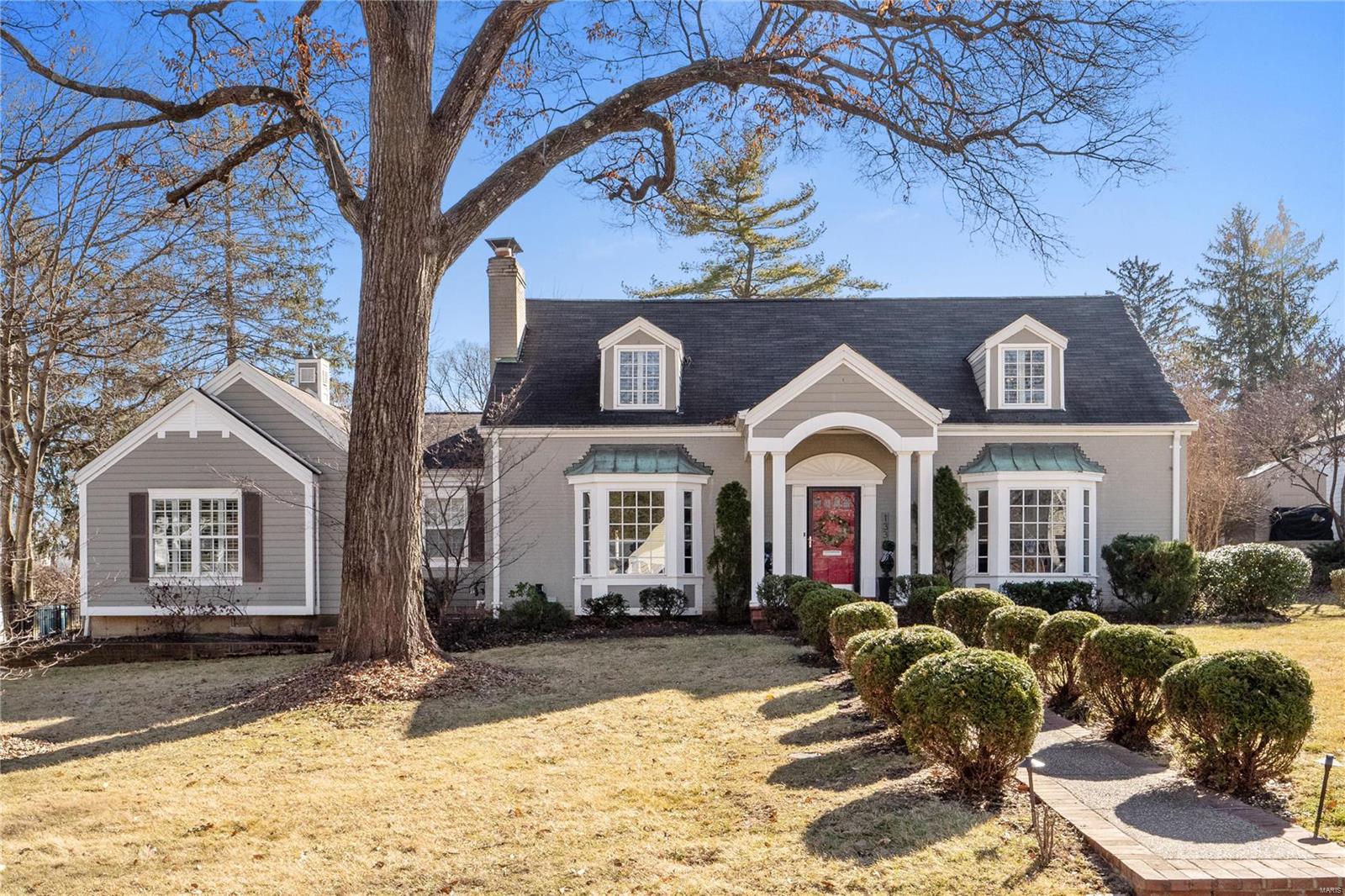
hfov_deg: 55.8
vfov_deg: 38.9
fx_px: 1270
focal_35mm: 34
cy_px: 448
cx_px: 672
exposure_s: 1/250
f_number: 8
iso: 400
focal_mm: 17
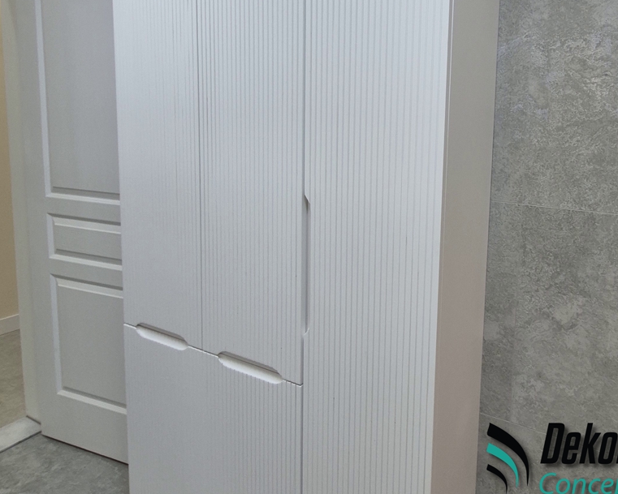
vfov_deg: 57.8
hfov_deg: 68.1
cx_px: 417
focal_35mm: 24
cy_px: 174
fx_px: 439
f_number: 2.2
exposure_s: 1/50
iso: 125
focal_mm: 1.74
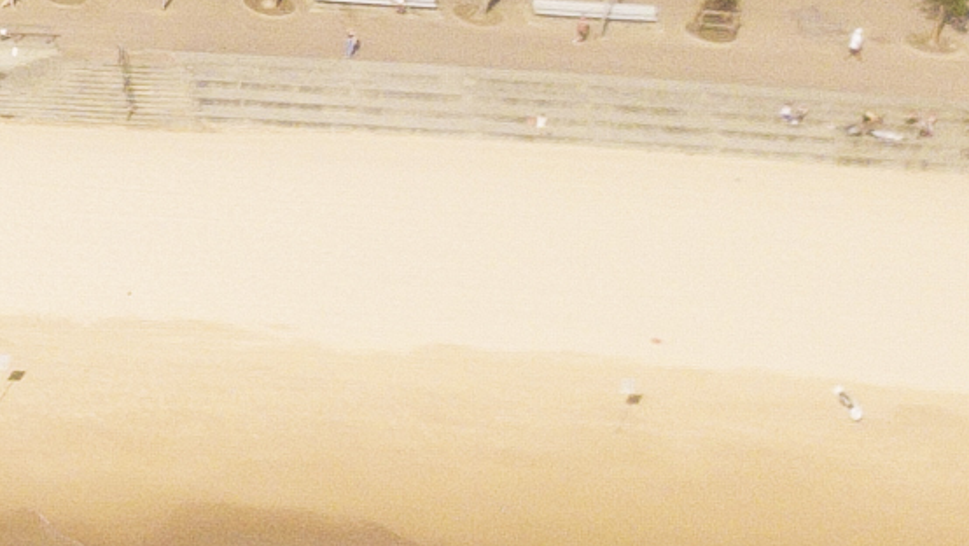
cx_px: -1742
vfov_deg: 5.8
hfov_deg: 9.0
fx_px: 5243
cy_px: -452
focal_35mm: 204
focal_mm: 4.73
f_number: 2.2
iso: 100
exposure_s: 1/690
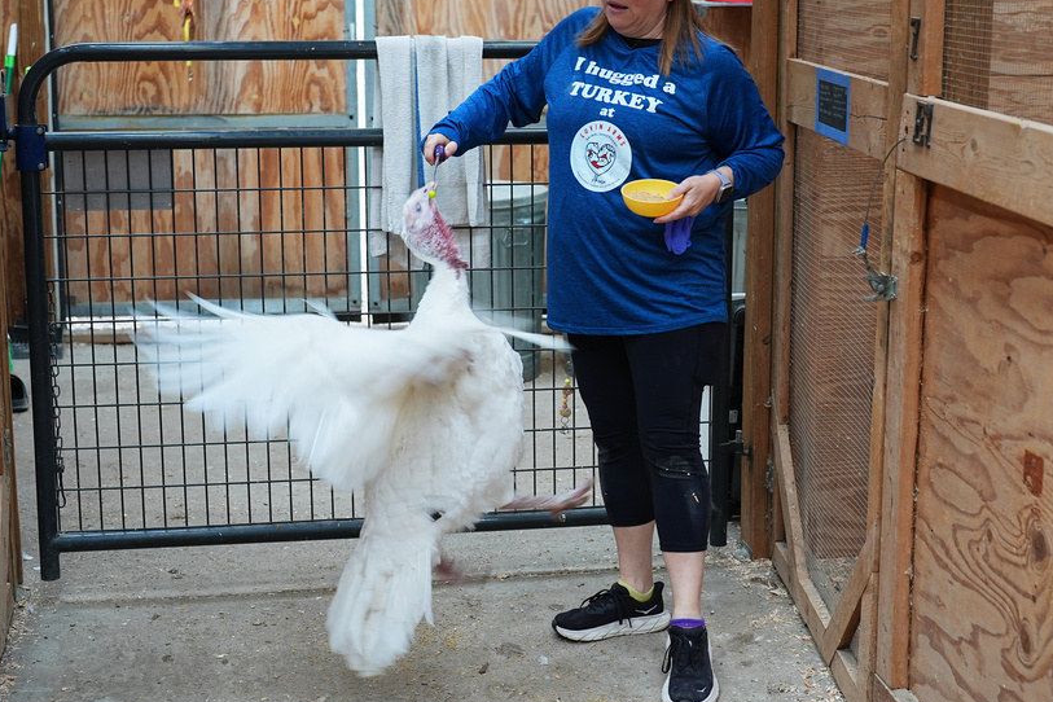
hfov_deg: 31.9
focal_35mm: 63
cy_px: 309
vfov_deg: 21.6
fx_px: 1843
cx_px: 587
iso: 400
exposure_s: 1/100
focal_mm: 50
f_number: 3.5
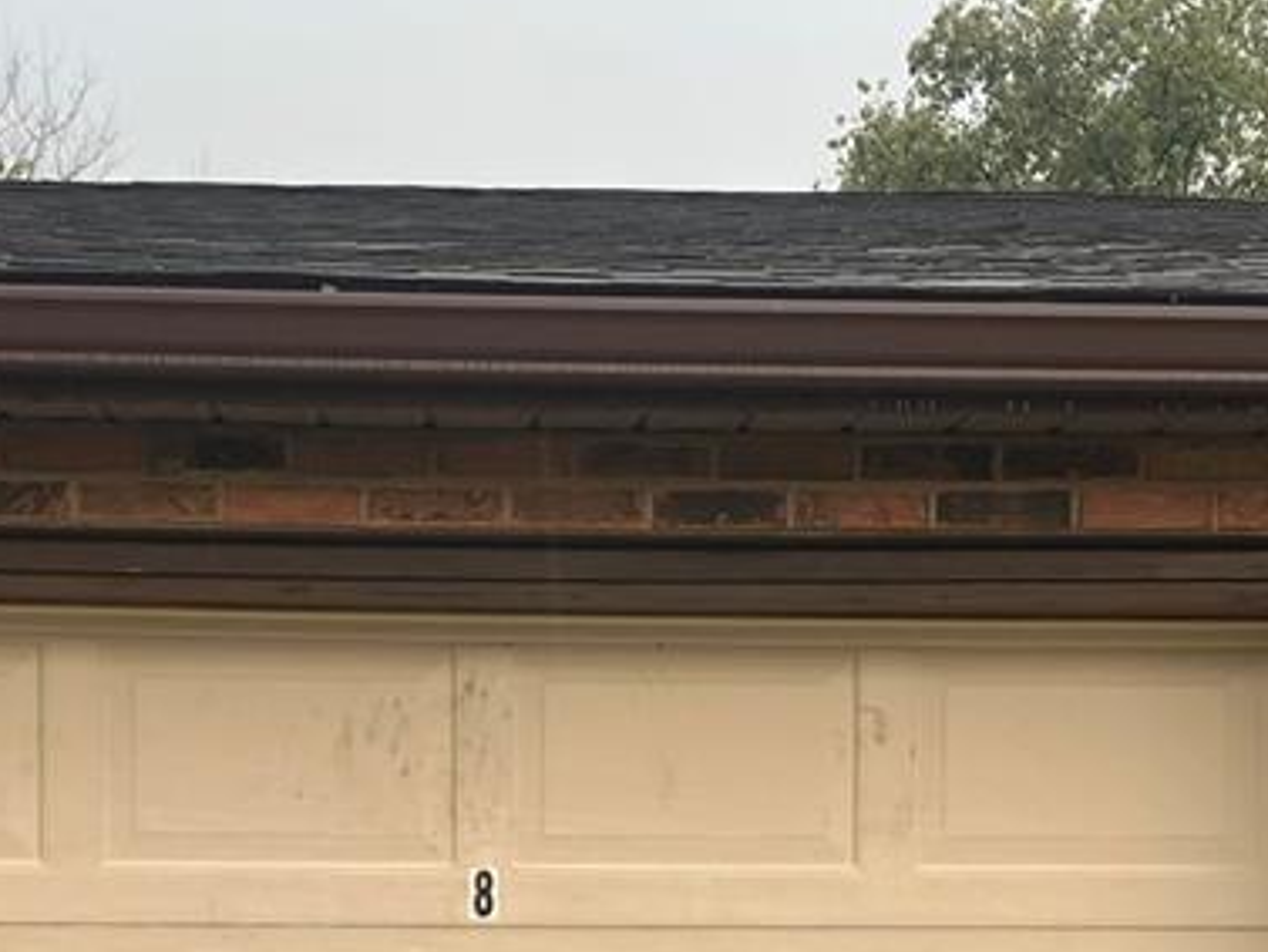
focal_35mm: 76
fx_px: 2785
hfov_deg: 25.6
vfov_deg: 18.7
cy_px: 1046
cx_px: 518
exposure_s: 1/121
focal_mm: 3.99
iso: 32
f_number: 1.8
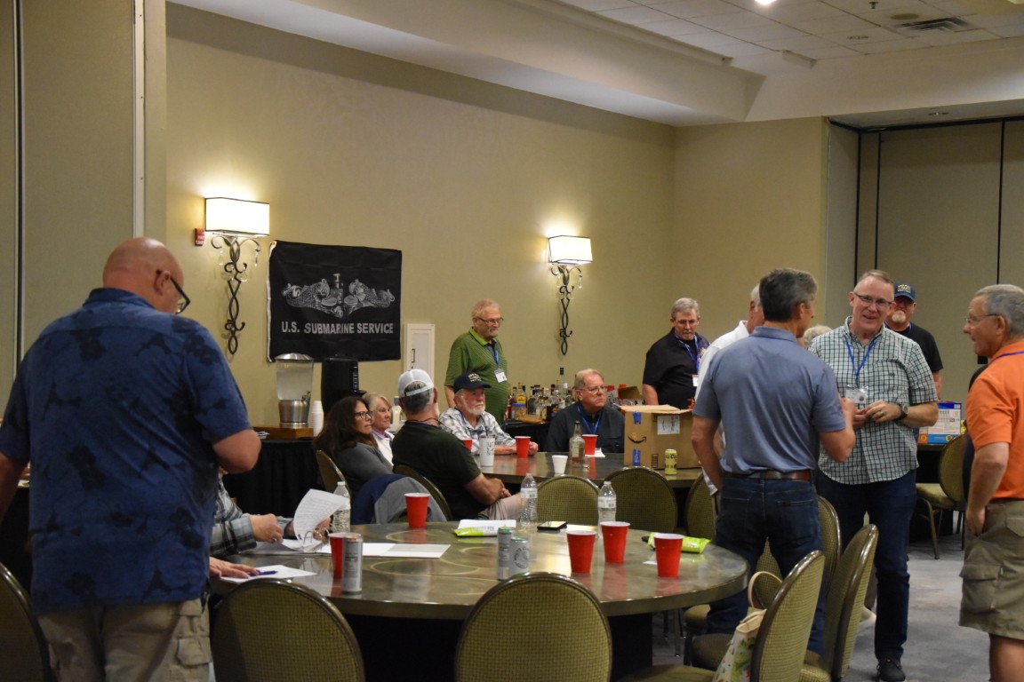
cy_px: 341
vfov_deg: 25.8
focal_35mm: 52
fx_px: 1493
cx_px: 512
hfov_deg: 37.9
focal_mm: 35
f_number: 4.5
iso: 5000
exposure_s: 1/60
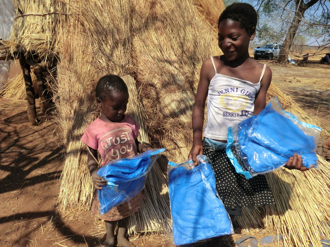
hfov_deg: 71.6
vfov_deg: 56.8
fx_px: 229
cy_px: 124
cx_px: 165
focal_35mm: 24
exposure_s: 1/250
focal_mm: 4.3
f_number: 7.5
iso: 80
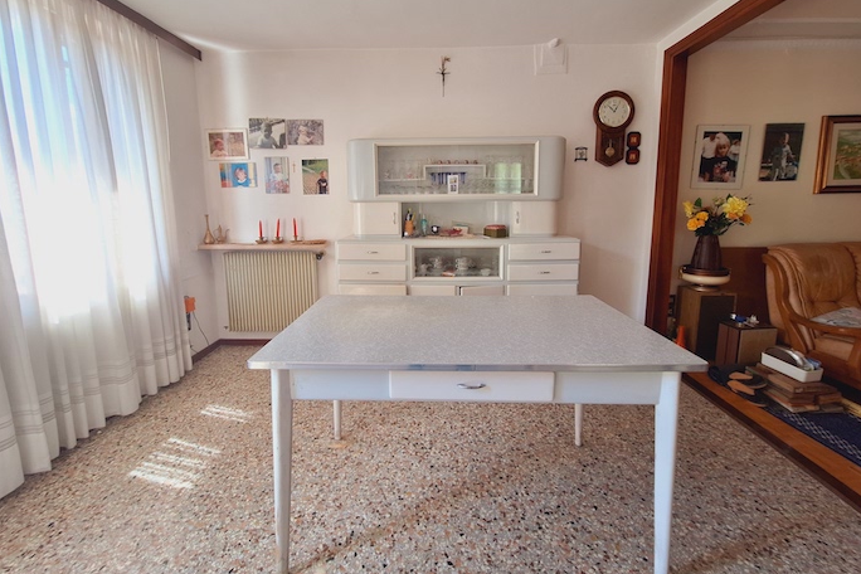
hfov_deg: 104.3
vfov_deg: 80.7
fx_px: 335
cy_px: 247
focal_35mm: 14
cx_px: 434
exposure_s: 1/50
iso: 64
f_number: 2.2
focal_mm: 1.74
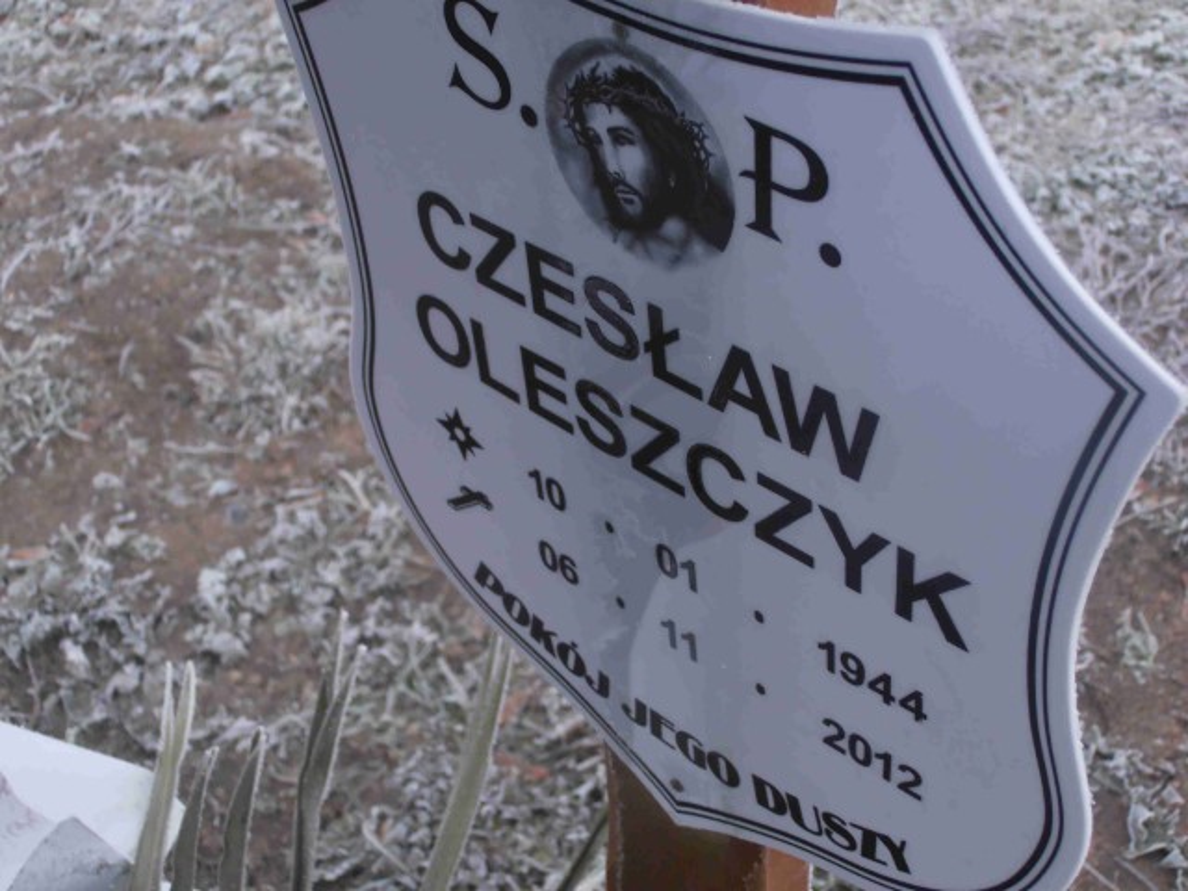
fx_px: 1956
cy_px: 446
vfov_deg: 25.7
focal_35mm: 57
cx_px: 594
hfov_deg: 33.8
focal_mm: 10.04
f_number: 4.5
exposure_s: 1/50
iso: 80
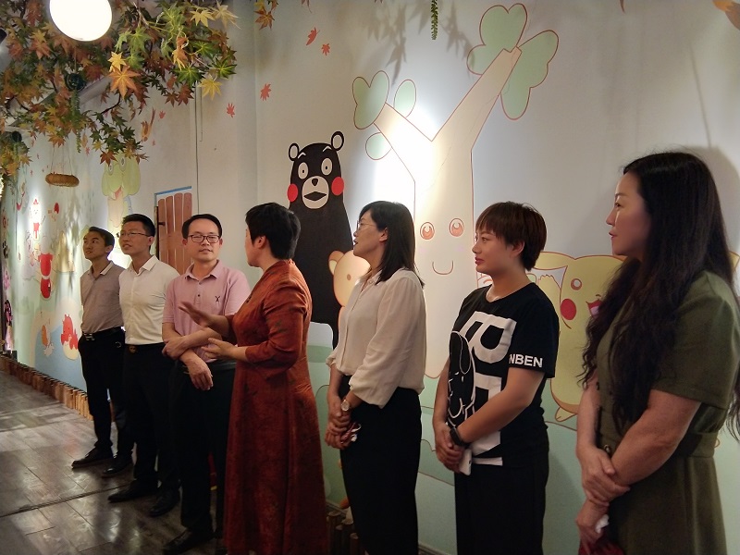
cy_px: 278
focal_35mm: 31
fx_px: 663
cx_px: 370
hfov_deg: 58.4
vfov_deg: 45.4
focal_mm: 3.69
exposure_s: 1/33.3
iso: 400
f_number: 2.2
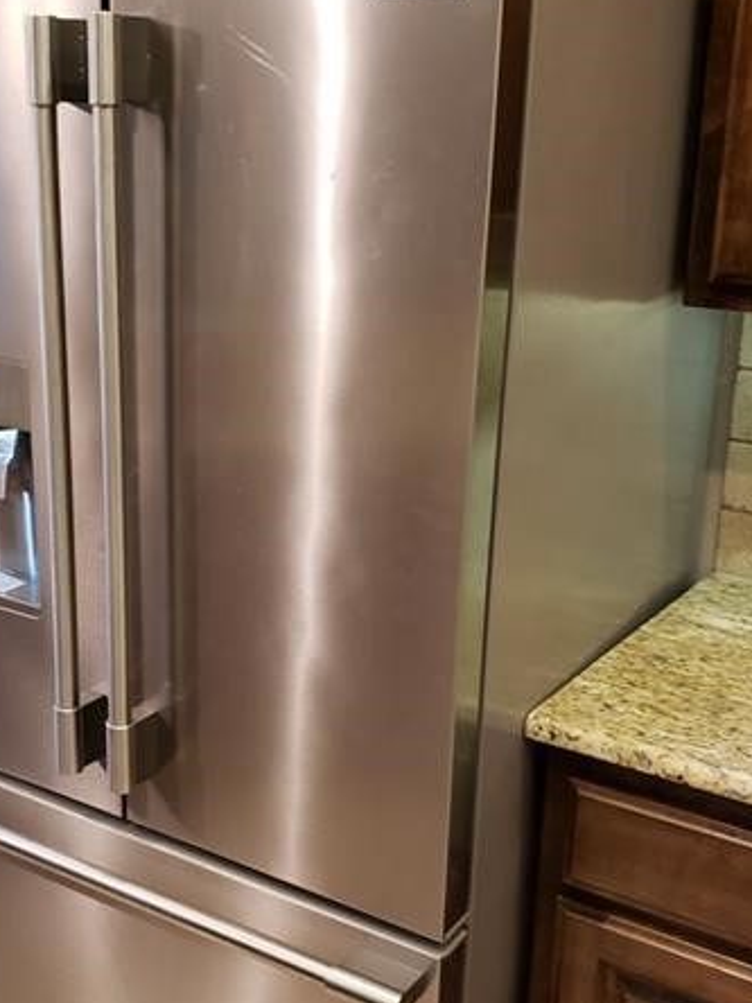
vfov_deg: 42.0
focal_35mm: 45
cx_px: 219
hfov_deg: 31.8
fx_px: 1303
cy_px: 549
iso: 250
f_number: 2.4
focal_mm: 4.3
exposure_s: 1/30
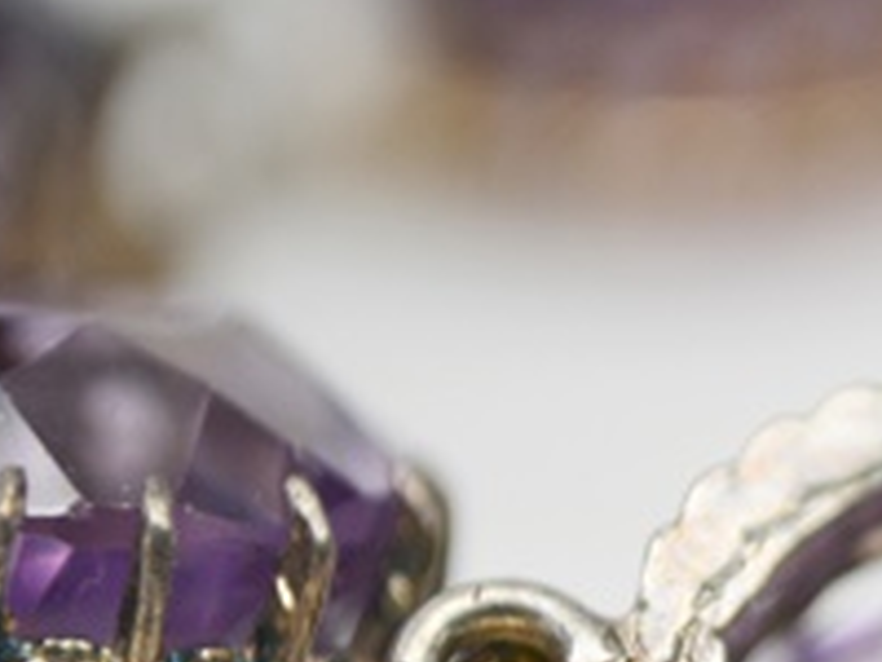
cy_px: 613
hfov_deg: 8.2
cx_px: 1116
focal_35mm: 238
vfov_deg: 6.2
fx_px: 6075
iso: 500
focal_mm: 55
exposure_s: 1/60
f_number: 5.6
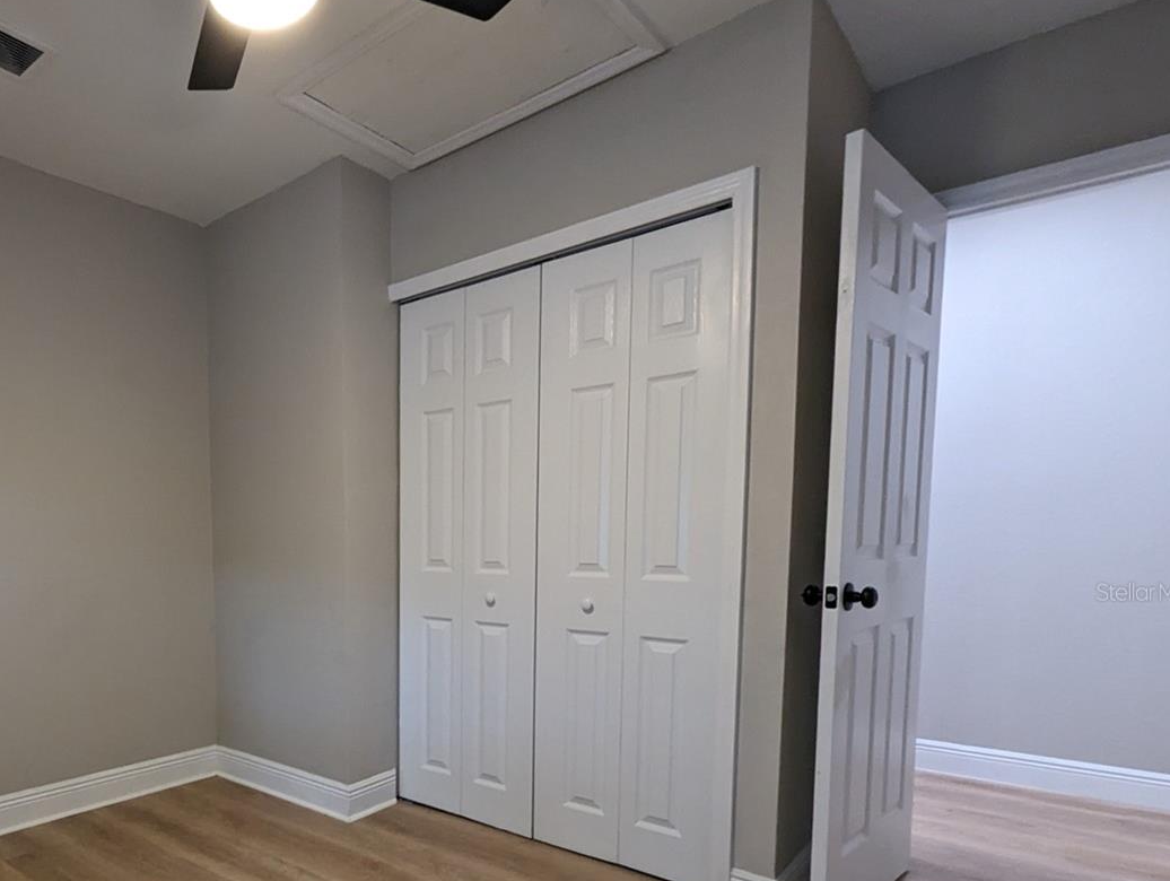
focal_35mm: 20
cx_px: 303
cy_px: 592
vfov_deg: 64.3
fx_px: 677
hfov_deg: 76.1
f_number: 2.2
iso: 254
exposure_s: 1/60
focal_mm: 1.95
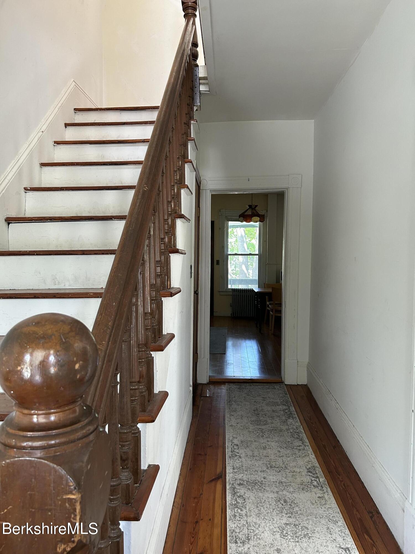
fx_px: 416
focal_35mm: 26
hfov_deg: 53.1
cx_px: 208
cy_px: 277
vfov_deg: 67.3
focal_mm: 5.7
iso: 200
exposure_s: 1/60
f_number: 1.5
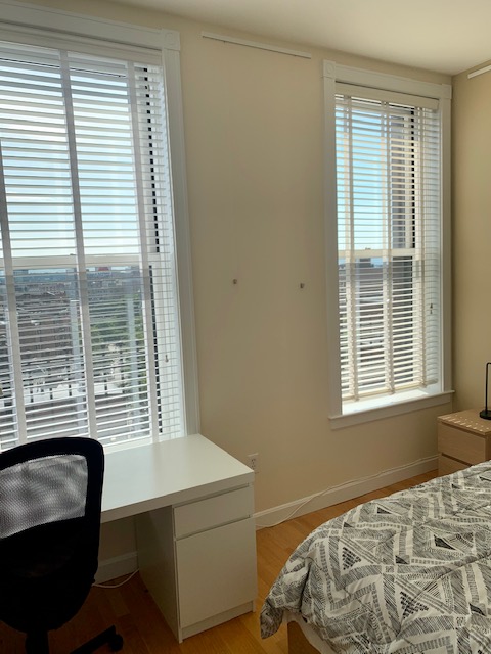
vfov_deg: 67.3
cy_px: 327
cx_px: 246
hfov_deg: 53.1
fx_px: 492
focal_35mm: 26
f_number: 1.8
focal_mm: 4.25
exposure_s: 1/1176
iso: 25
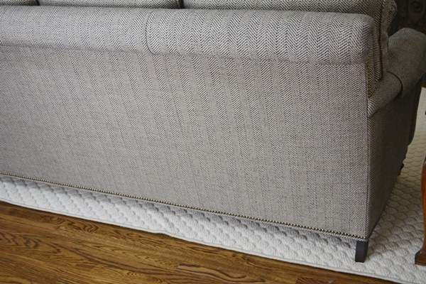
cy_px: 142
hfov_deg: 41.1
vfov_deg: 28.1
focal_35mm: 48
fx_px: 568
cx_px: 213
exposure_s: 1/60
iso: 560
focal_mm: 32
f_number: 4.8
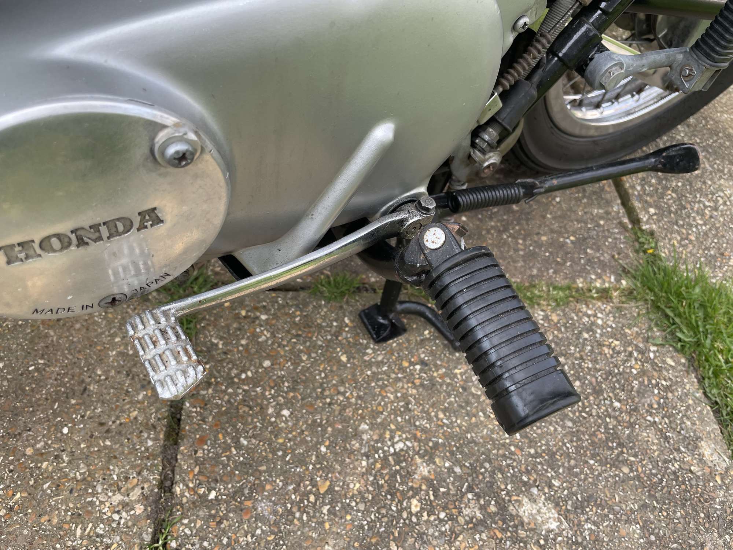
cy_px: 275
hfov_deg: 67.3
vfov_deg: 53.1
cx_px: 366
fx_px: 551
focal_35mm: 26
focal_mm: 4.2
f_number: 1.6
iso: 32
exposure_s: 1/374
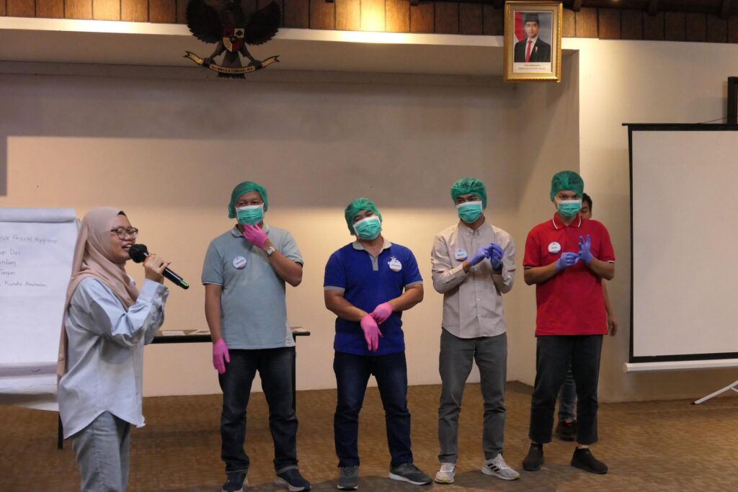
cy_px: 246
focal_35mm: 50
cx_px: 369
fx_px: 1025
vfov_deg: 27.0
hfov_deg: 39.6
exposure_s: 1/100
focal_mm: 18.3
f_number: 2.8
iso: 3200
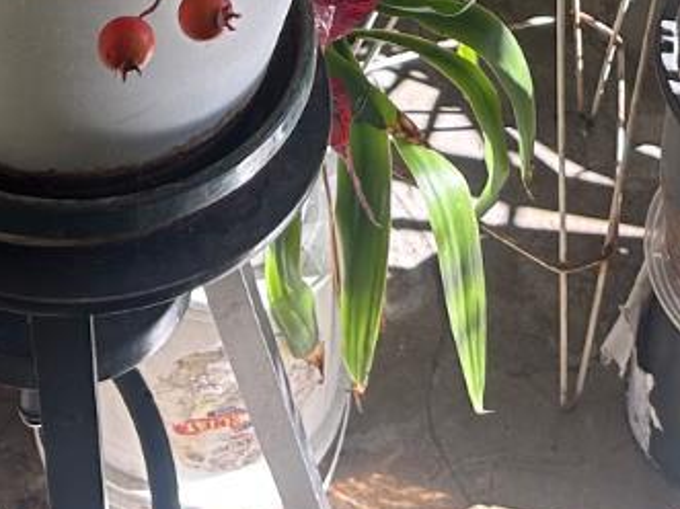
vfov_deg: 11.1
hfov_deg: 16.4
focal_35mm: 118
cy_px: -574
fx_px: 2317
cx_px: 645
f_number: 1.5
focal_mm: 5.7
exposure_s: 1/274
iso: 40
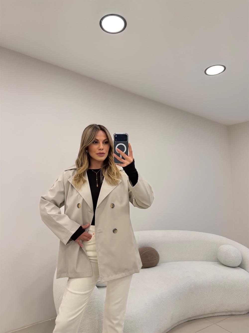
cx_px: 124
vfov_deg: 71.6
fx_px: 230
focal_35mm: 24
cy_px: 166
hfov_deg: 56.8
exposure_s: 1/177
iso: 100
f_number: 1.78
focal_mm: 6.76
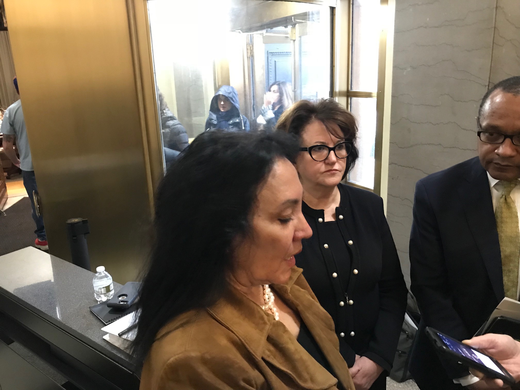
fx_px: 421
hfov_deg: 63.4
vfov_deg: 49.7
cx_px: 260
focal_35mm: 28
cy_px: 195
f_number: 1.8
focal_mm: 3.99
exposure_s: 1/4
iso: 125
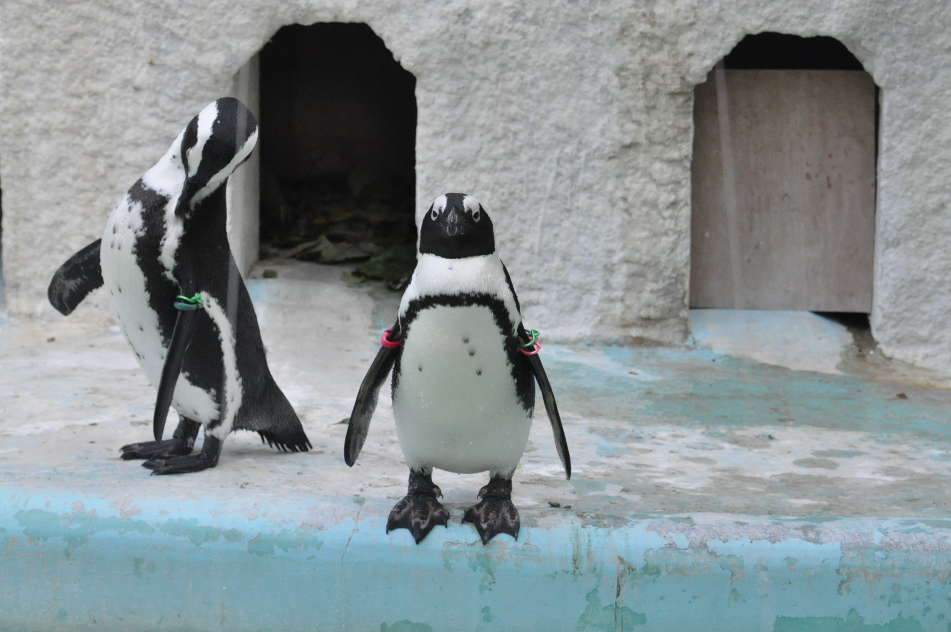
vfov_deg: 12.1
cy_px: 316
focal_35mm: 112
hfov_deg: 18.2
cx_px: 476
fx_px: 2968
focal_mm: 75
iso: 2500
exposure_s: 1/800
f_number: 7.1
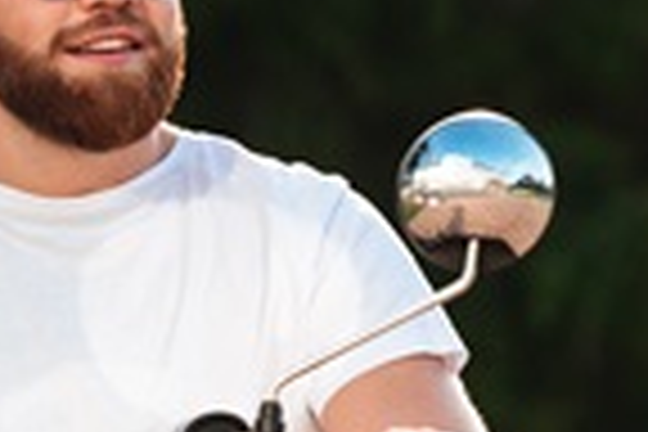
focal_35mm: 919
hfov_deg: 2.2
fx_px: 16541
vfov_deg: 1.5
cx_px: -328
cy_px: 947
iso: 200
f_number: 4
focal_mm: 165
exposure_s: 1/500
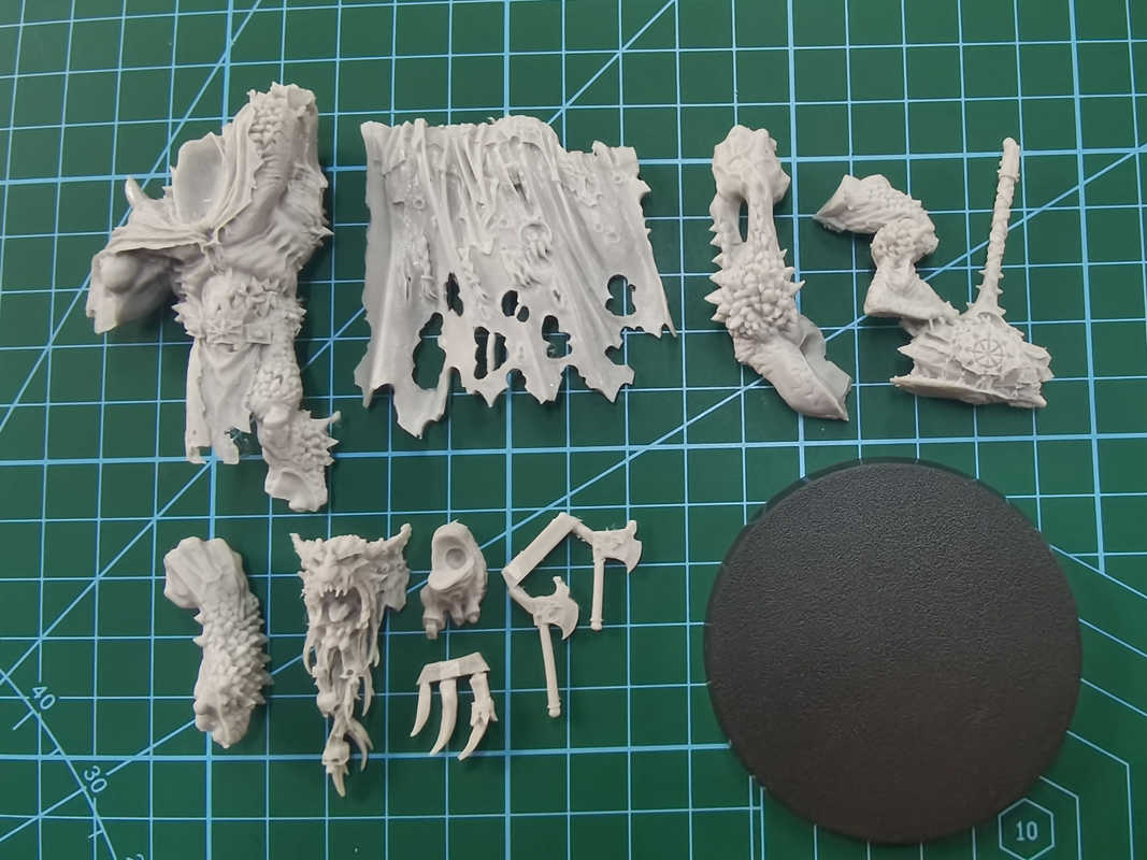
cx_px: 574
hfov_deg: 67.3
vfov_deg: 53.1
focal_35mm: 26
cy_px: 430
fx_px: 861
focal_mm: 2.26
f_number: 2.2
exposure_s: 1/25
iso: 400
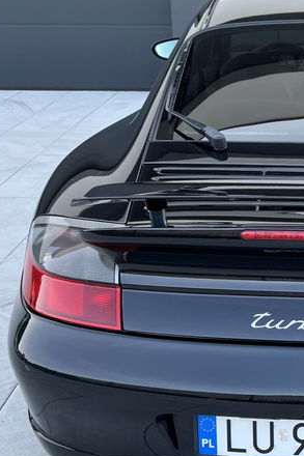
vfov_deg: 31.9
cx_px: 324
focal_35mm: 63
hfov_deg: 20.7
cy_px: 197
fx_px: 799
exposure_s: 1/150
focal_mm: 5.7
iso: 32
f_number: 1.5
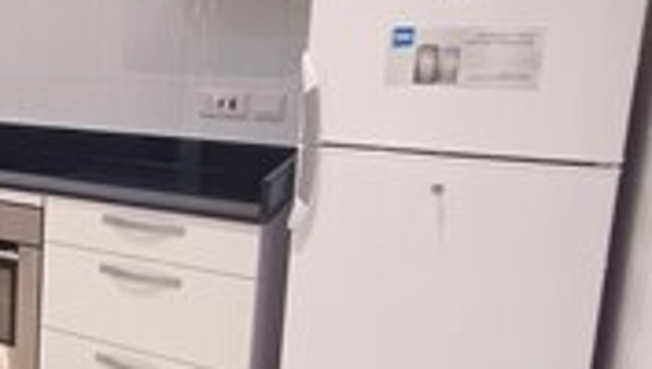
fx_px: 779
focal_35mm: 45
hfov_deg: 34.2
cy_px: 168
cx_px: -171
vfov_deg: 26.6
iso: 320
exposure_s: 1/25
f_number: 2.2
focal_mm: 1.64
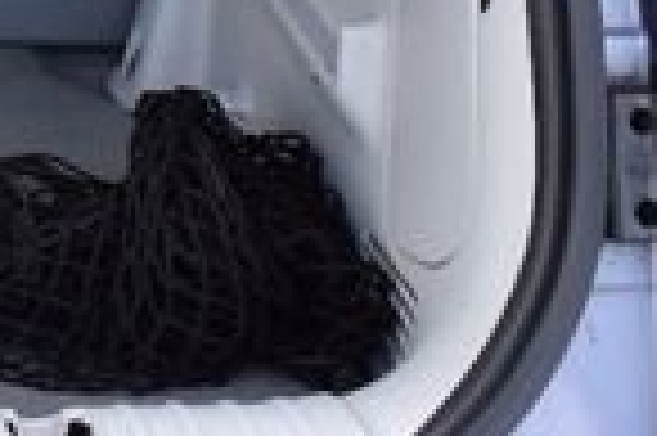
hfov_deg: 13.6
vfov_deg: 9.5
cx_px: -446
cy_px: -321
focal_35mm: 138
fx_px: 2519
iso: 400
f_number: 9
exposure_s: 1/100
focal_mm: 21
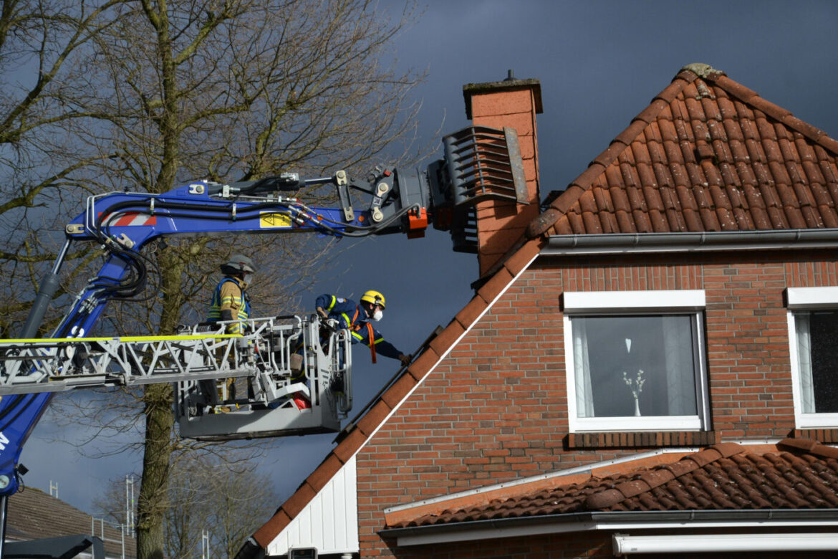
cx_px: 419
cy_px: 280
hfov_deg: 20.6
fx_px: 2304
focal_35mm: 99
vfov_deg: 13.8
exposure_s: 1/1600
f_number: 5.3
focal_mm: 66
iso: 400
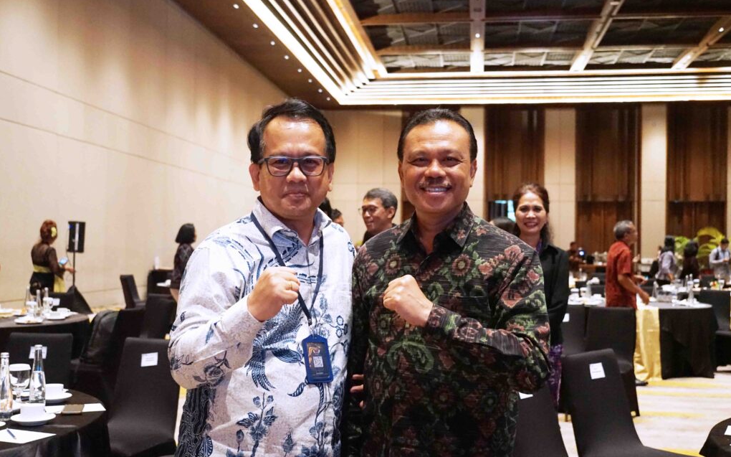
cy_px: 243
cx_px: 366
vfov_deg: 29.8
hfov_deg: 46.2
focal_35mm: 43
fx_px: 856
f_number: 5.6
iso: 6400
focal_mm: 42
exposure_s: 1/50
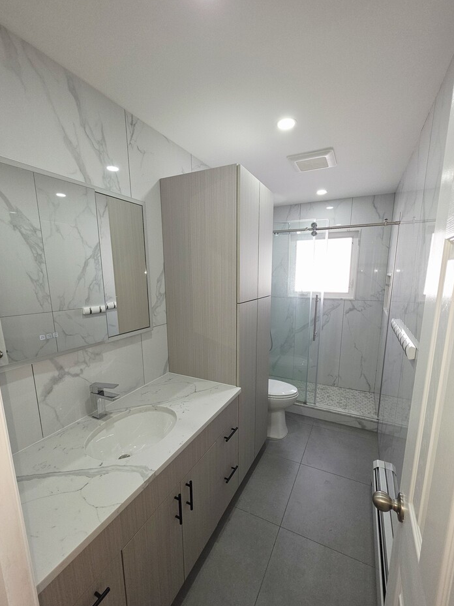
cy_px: 320
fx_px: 245
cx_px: 229
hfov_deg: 85.6
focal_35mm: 14
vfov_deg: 102.0
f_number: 1.9
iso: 50
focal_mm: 2.2
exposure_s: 1/60.2
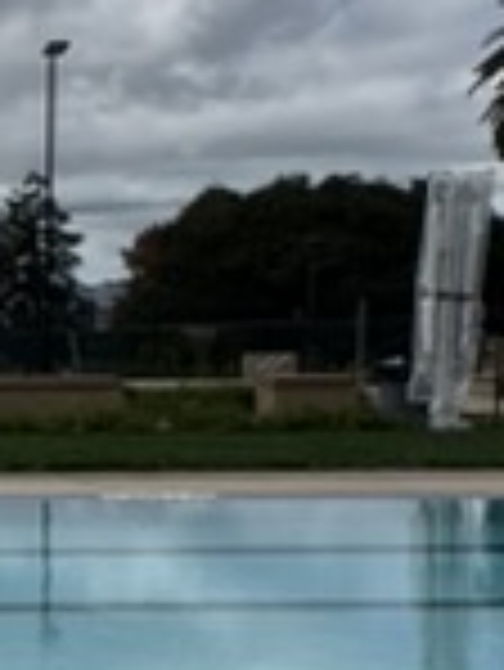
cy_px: 423
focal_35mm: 96
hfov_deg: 12.4
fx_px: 1861
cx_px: -684
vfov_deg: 20.4
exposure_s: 1/3906
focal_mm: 2.22
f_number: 2.2
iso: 40
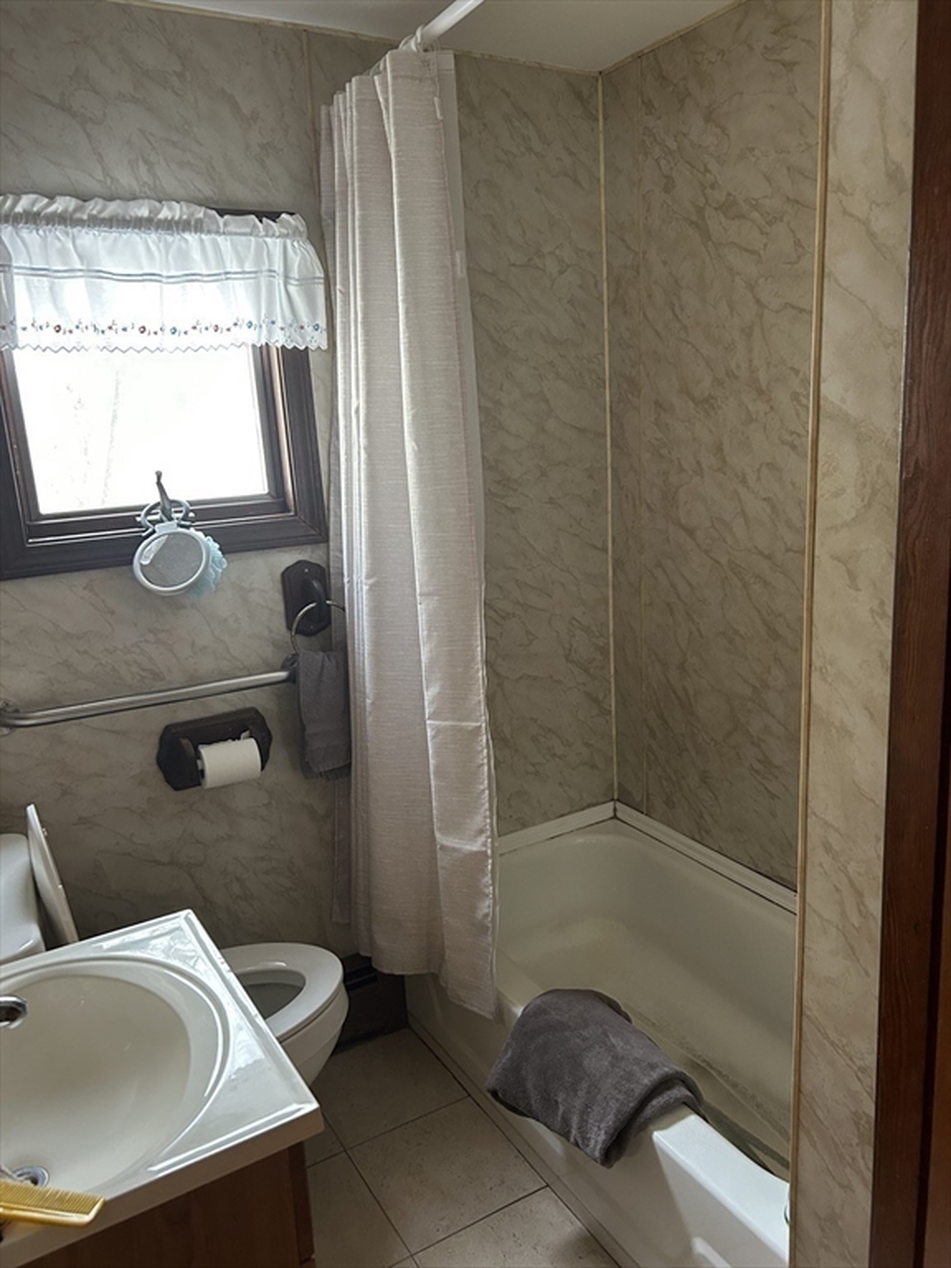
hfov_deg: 53.1
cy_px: 634
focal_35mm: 26
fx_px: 952
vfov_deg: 67.3
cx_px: 476
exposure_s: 1/60
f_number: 1.5
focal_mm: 5.7
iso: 320
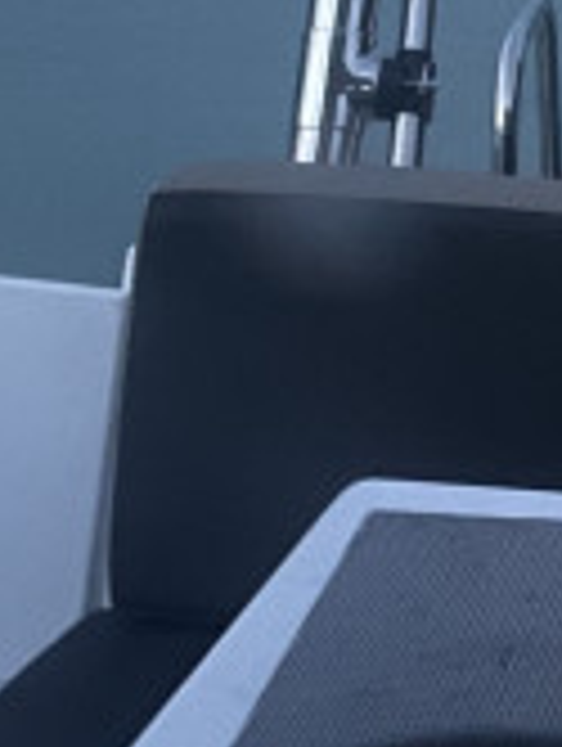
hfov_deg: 11.5
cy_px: -315
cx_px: 782
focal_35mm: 125
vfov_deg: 14.8
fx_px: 2699
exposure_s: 1/8
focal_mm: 4.2
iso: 500
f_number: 1.6
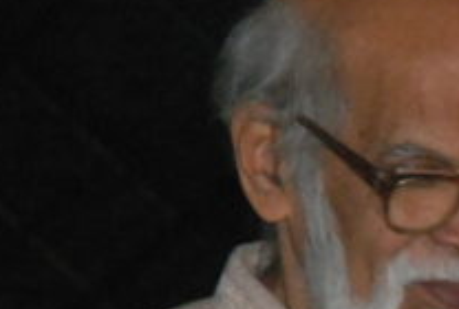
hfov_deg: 4.0
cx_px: 814
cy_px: 496
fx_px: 6598
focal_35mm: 516
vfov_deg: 2.7
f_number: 5.6
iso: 1600
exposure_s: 1/60
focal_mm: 70
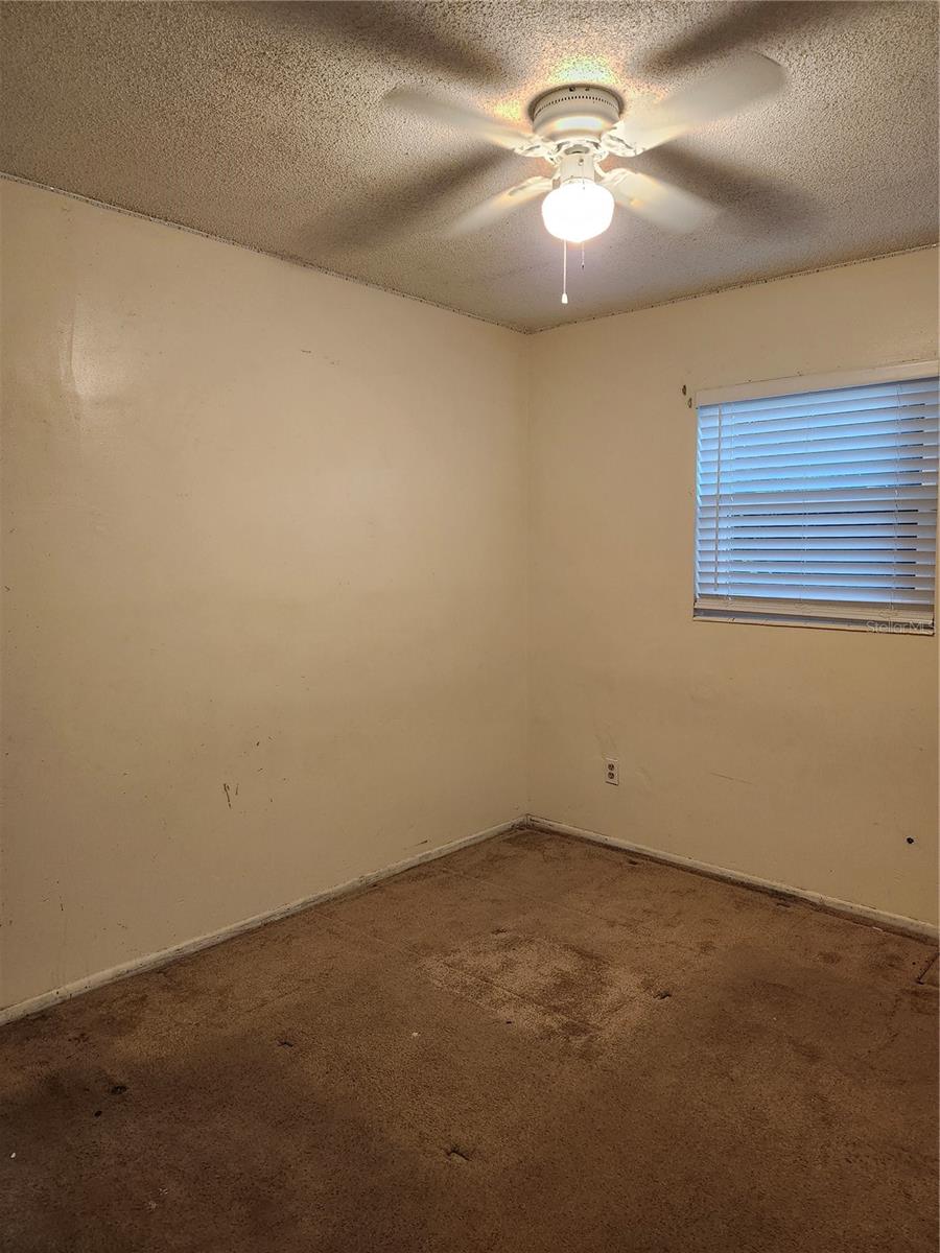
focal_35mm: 23
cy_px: 626
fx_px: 833
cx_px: 470
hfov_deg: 58.9
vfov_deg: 73.9
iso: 800
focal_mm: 5.54
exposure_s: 1/120
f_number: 1.8
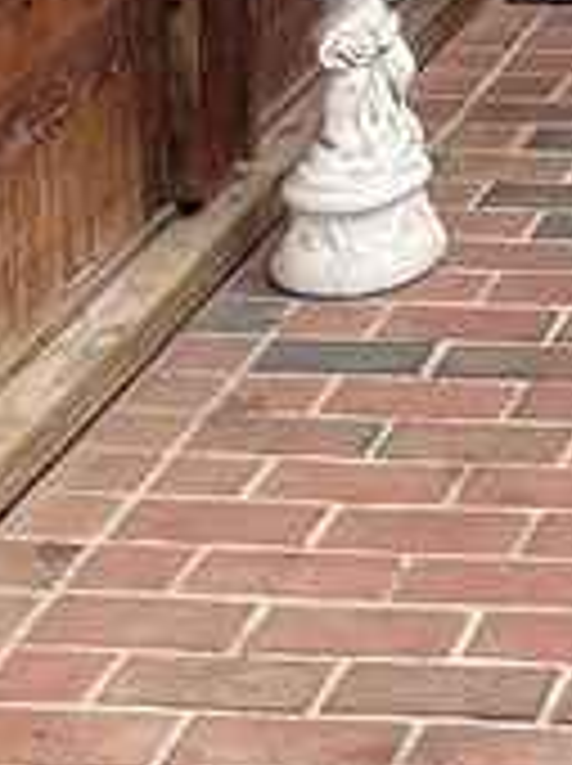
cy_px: -720
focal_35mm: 151
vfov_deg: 11.8
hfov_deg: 9.2
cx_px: 1112
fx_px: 3335
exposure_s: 1/121
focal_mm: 5.1
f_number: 1.6
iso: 50
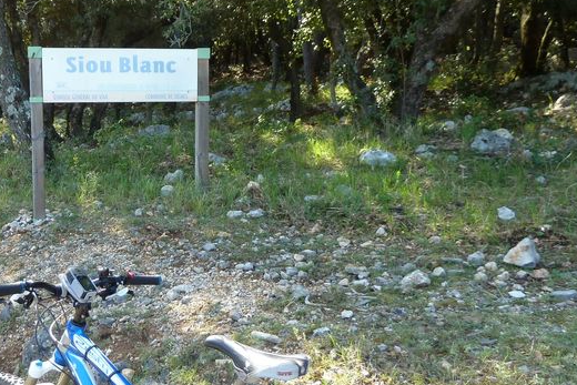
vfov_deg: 33.4
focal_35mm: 40
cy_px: 210
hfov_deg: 46.7
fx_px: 641
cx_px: 144
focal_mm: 4.1
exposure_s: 1/60
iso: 80
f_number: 3.3
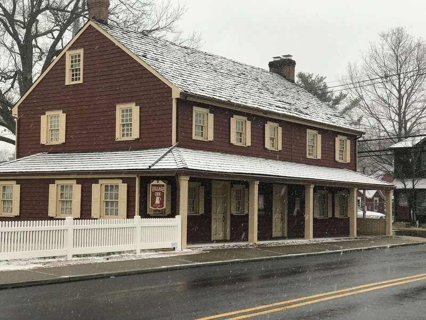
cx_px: 213
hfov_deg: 33.8
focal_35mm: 57
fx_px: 701
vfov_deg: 25.7
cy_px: 160
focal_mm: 6.6
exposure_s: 1/120
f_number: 2.8
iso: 40
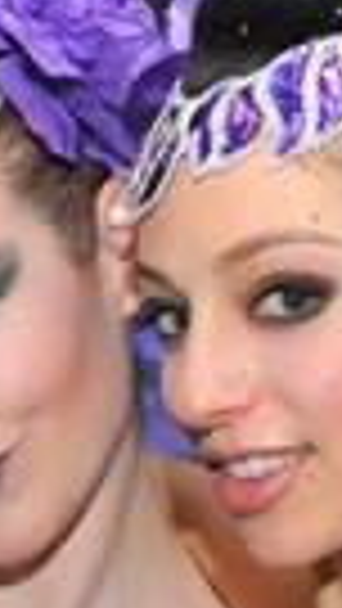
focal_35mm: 213
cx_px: 45
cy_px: 473
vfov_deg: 10.1
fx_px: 3432
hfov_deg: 5.7
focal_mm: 50
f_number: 5.6
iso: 6400
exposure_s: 1/100
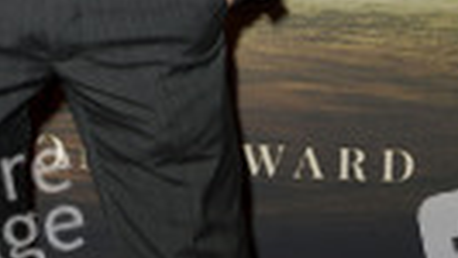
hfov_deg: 15.3
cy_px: -286
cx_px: 7
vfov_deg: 8.3
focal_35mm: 138
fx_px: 1677
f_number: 5.6
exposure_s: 1/250
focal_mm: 44
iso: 250
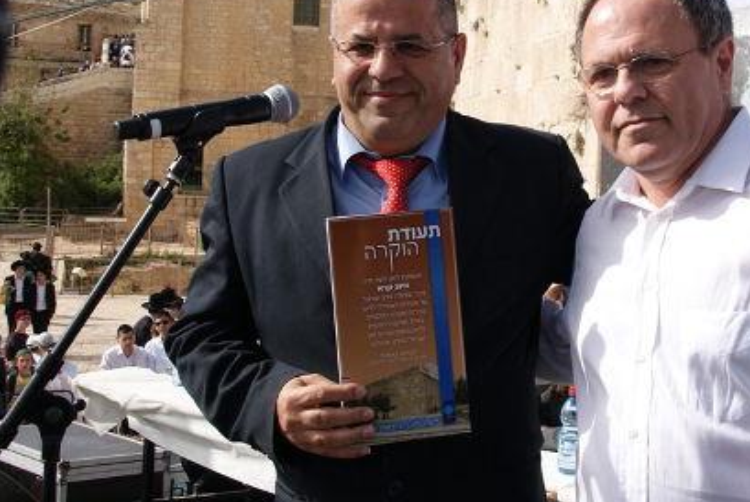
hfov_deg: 32.6
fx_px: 1273
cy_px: 191
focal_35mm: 61
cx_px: 497
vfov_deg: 22.3
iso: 100
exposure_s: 1/160
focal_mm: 26
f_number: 9
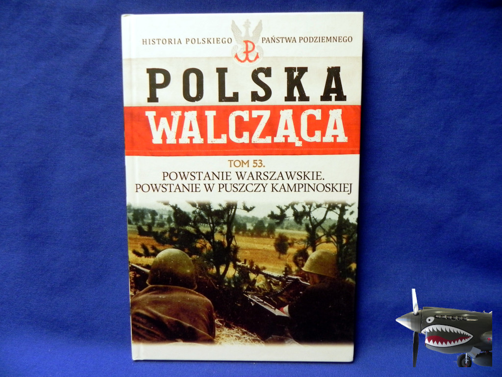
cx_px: 251
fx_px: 377
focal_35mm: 26
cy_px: 188
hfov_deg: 67.3
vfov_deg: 53.1
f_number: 2.8
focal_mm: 4.6
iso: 256
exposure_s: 1/30
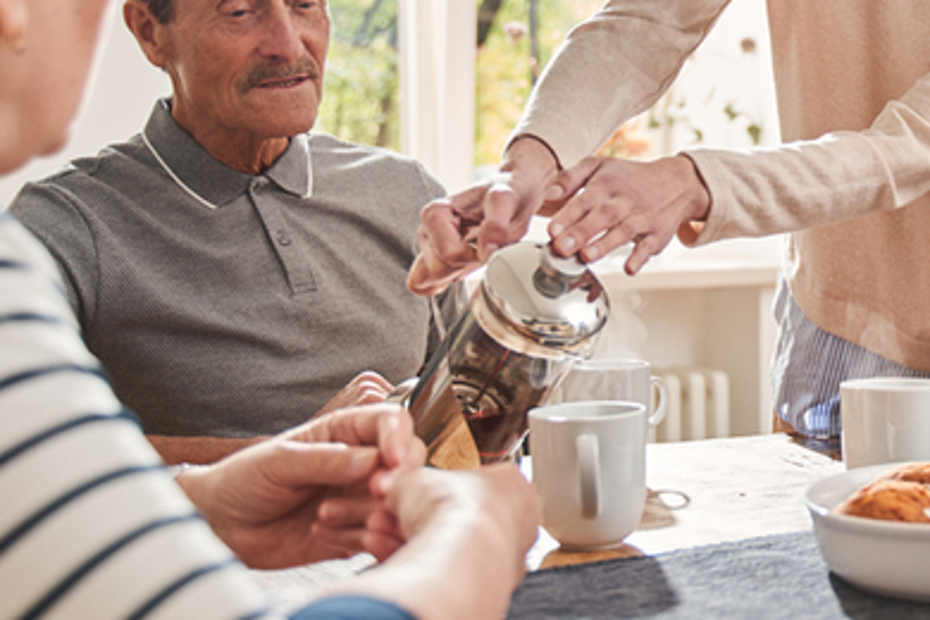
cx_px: 811
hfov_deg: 27.6
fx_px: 1834
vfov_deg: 19.2
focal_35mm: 71
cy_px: 231
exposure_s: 1/160
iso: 400
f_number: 2.8
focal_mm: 33
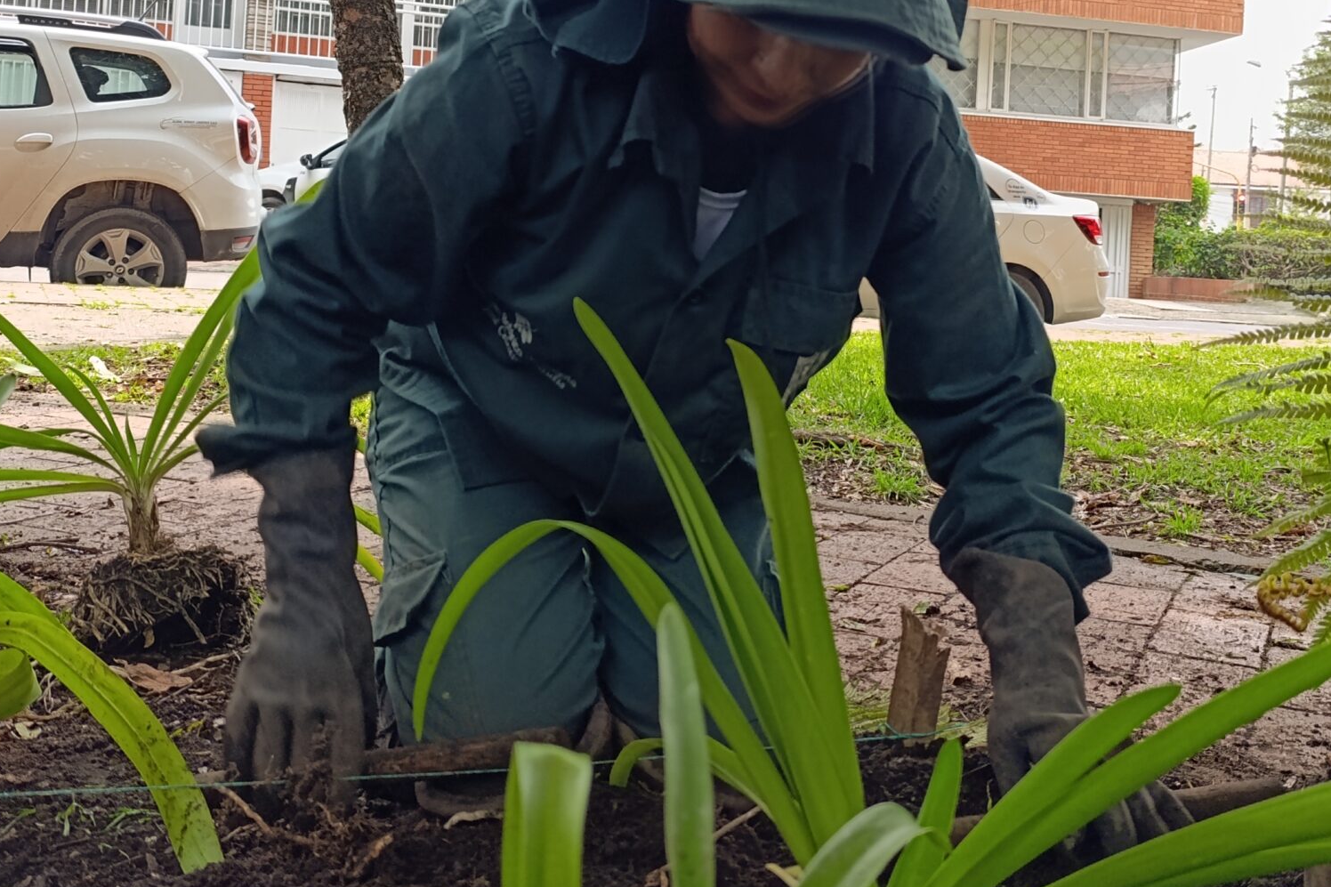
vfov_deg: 31.8
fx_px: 1516
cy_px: 187
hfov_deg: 47.4
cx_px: 684
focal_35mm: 41
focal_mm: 6.14
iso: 80
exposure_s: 1/120
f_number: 1.6
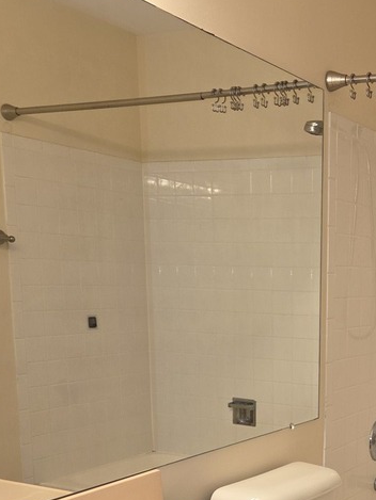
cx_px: 355
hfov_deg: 26.4
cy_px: 424
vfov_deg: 34.6
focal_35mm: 53
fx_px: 767
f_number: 1.8
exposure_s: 1/60
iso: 80
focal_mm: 5.4
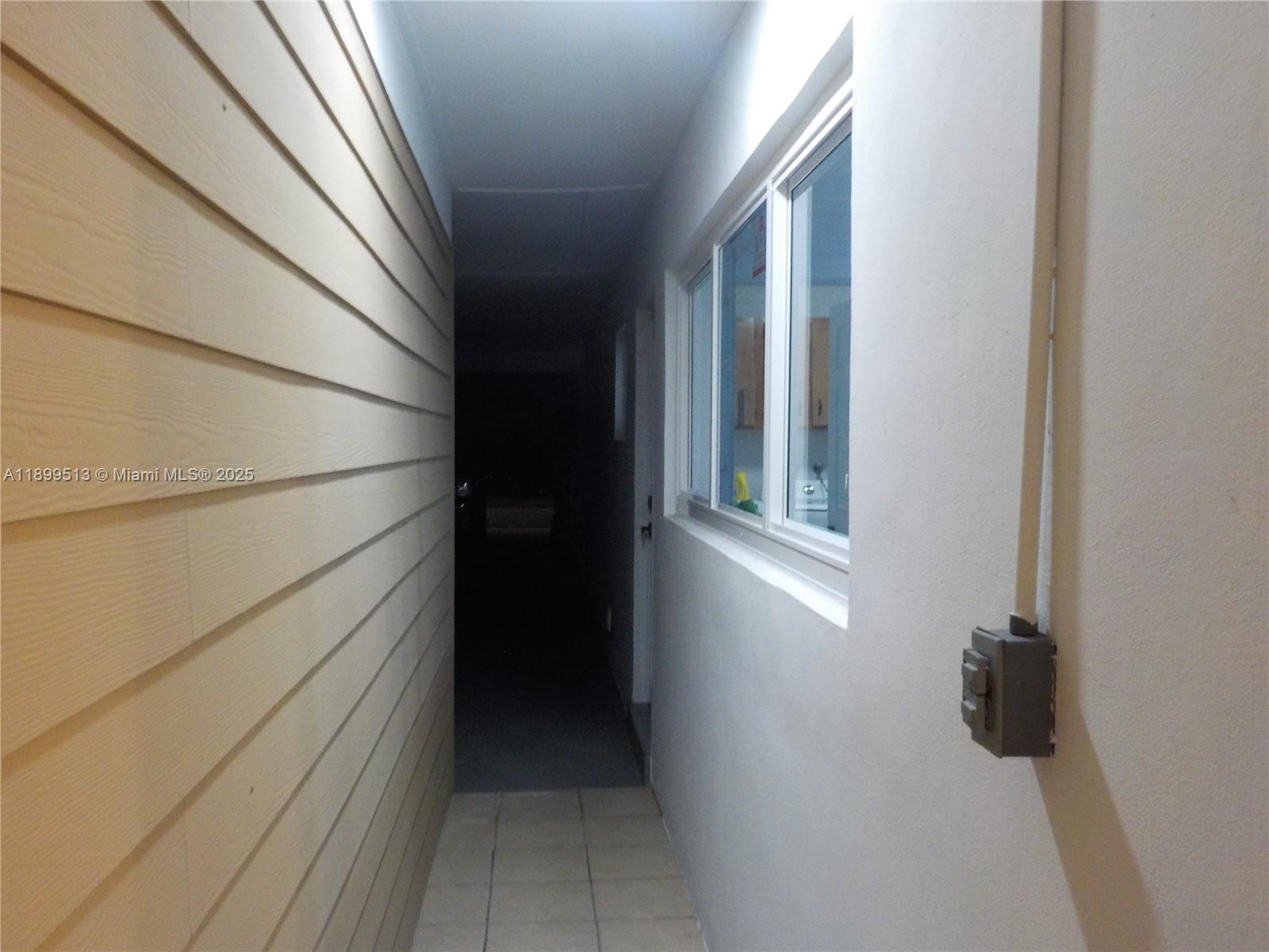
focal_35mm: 30
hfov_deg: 60.0
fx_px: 1100
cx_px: 634
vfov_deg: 46.8
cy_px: 476
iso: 400
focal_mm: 4.1
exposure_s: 1/13
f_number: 3.3
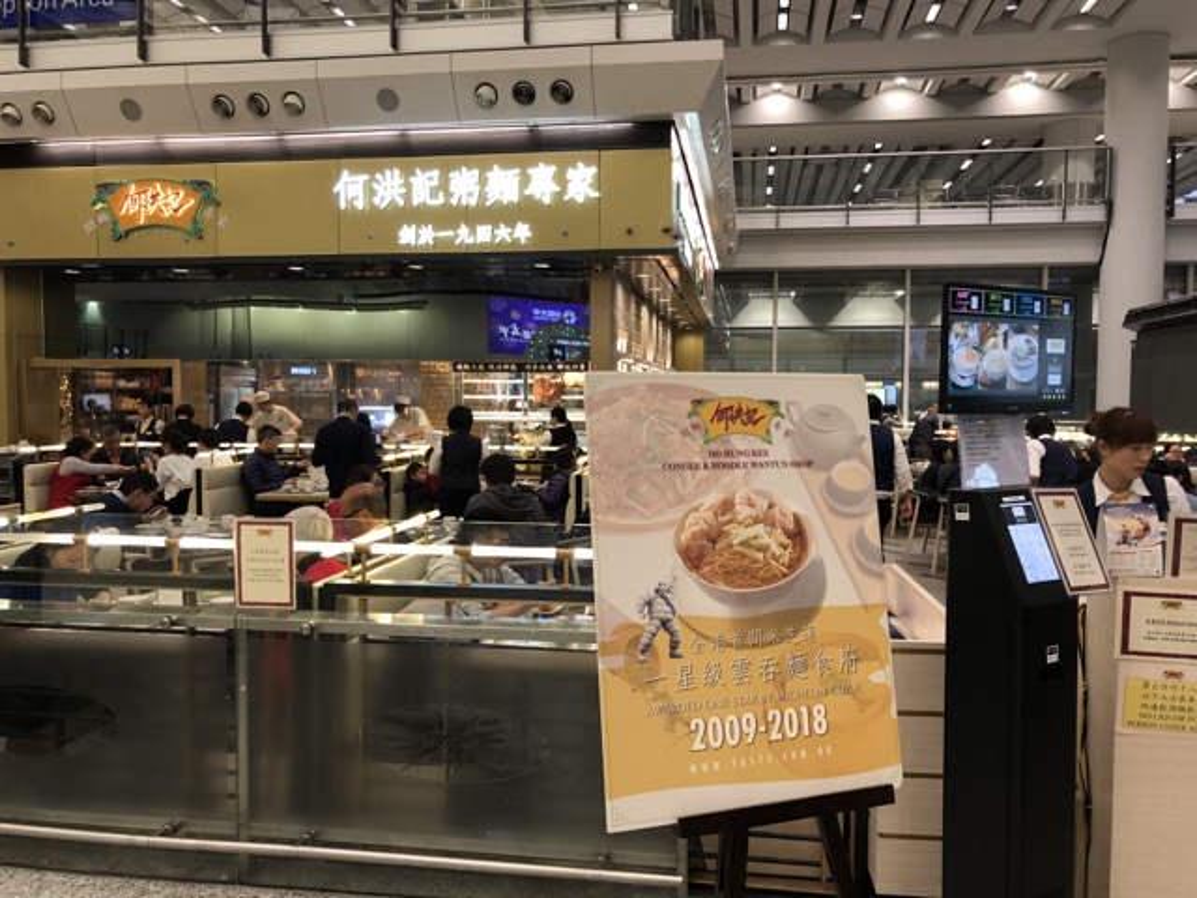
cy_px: 449
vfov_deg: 49.7
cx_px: 598
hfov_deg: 63.4
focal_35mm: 28
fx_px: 968
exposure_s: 1/20
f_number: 1.8
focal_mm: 4
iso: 40
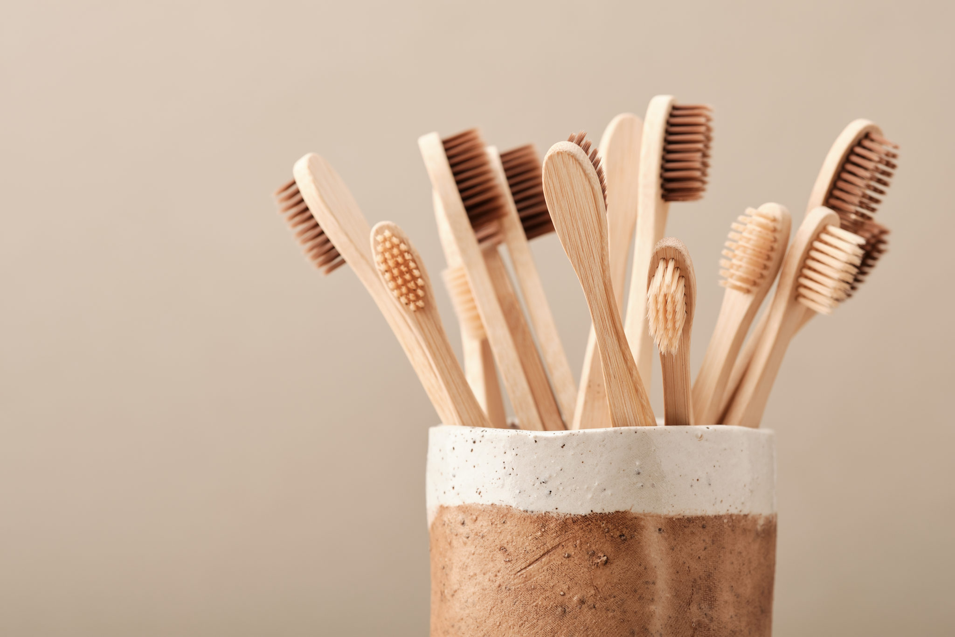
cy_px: 318
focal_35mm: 135
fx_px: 3581
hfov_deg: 15.2
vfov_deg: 10.2
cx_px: 478
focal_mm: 90
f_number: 4.5
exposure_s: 1/160
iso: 200
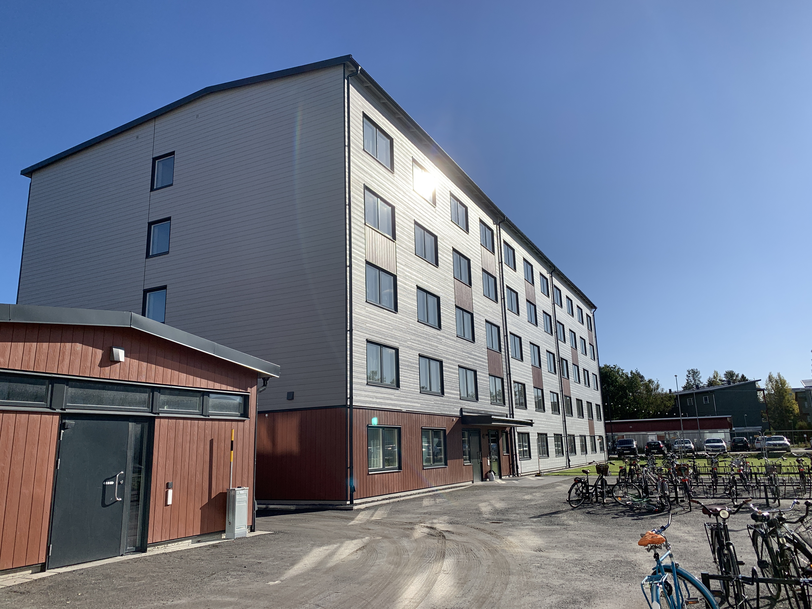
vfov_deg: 53.1
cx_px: 406
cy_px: 304
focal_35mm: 26
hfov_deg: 67.3
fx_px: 610
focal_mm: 4.25
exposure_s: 1/3937
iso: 25
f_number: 1.8
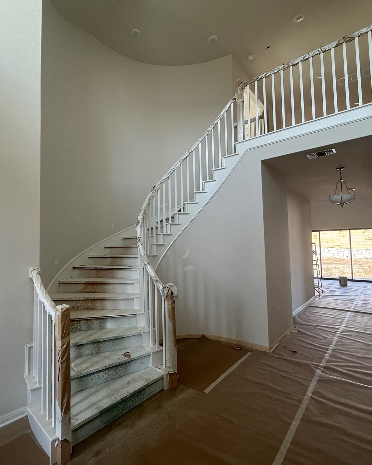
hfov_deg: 69.7
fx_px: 262
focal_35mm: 19
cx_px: 140
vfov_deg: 83.3
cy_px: 234
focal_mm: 2.22
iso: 100
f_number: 2.2
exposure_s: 1/99
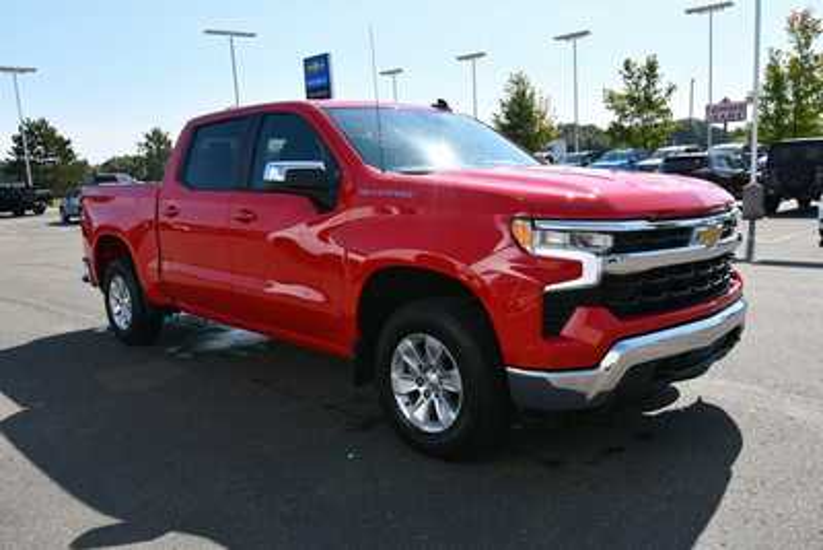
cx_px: 412
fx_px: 686
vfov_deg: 43.6
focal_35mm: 30
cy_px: 275
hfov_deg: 61.9
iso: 100
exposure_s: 1/250
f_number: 8
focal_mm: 20
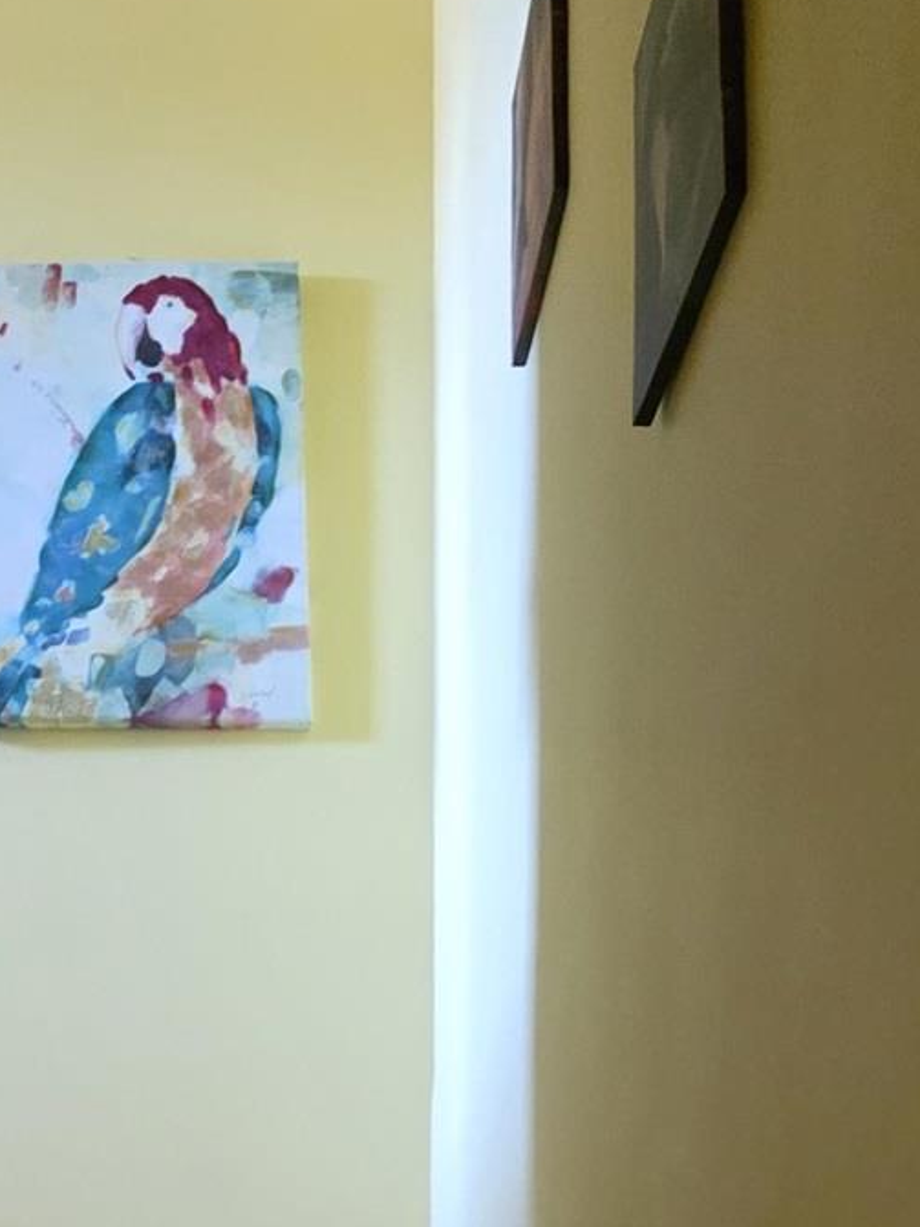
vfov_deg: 21.5
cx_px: 194
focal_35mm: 79
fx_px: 2800
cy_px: 1728
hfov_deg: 18.5
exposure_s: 1/120
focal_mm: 6.3
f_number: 1.7
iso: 2000
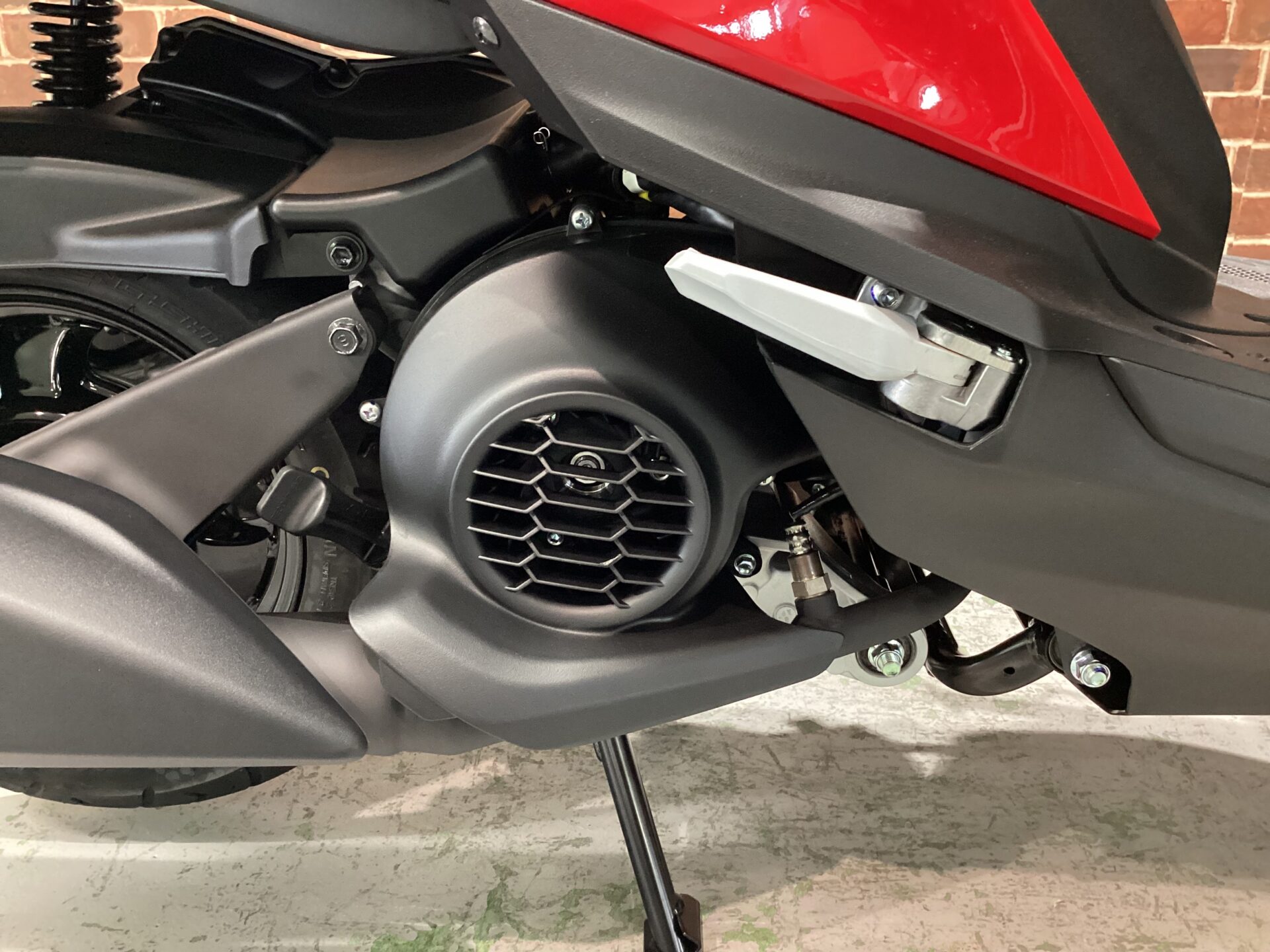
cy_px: 476
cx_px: 635
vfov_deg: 45.4
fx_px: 1137
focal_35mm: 31
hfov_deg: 58.4
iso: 320
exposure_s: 1/33
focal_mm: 3.3
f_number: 2.4
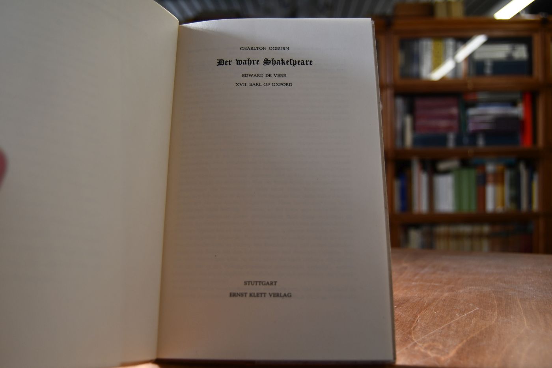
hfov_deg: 57.2
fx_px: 506
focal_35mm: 33
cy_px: 184
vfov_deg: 40.0
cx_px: 276
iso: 450
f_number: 3.5
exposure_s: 1/250
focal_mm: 22
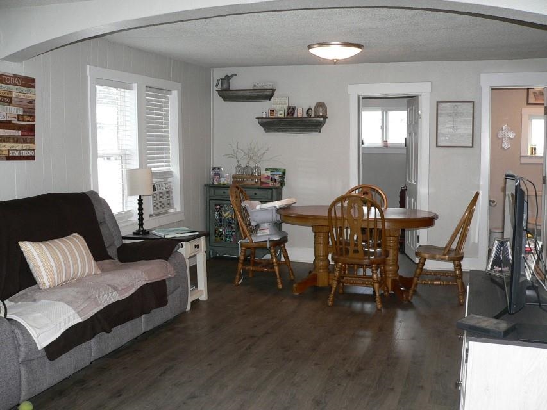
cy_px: 205
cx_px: 274
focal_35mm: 36
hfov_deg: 51.3
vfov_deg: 39.7
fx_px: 569
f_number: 2.8
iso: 200
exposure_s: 1/60
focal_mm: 6
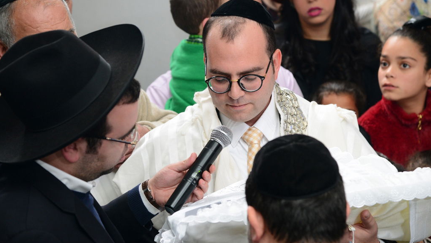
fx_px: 1349
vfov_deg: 10.3
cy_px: 114
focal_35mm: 118
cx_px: 216
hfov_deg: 18.2
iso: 1250
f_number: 5.6
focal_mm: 112
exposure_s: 1/100
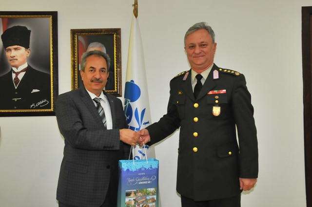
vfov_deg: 34.1
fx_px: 338
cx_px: 156
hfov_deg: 49.6
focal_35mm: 39
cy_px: 104
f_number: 7.1
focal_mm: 26
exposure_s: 1/60
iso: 800
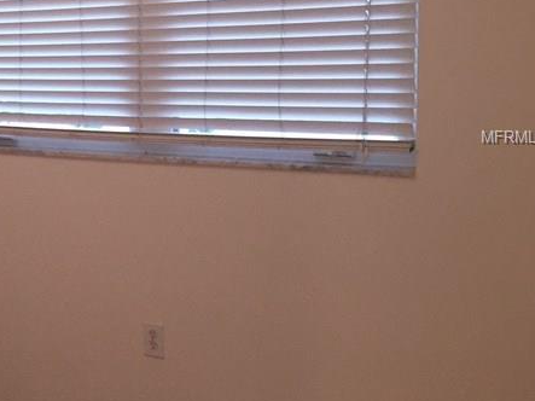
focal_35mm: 67
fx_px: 1035
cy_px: 138
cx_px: -64
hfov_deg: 26.5
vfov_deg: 21.8
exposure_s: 1/30
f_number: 2.2
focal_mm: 4.15
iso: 160
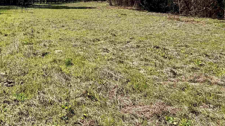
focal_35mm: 38
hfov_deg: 48.3
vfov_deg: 29.2
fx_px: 227
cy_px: 1
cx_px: 30
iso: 20
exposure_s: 1/914
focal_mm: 2.22
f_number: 2.2
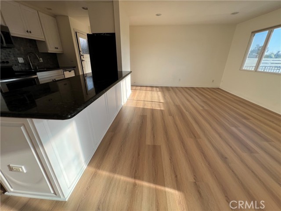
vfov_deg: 89.9
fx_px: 106
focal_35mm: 13
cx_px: 140
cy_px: 106
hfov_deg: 106.2
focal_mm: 1.57
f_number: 1.8
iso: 32
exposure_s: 1/218
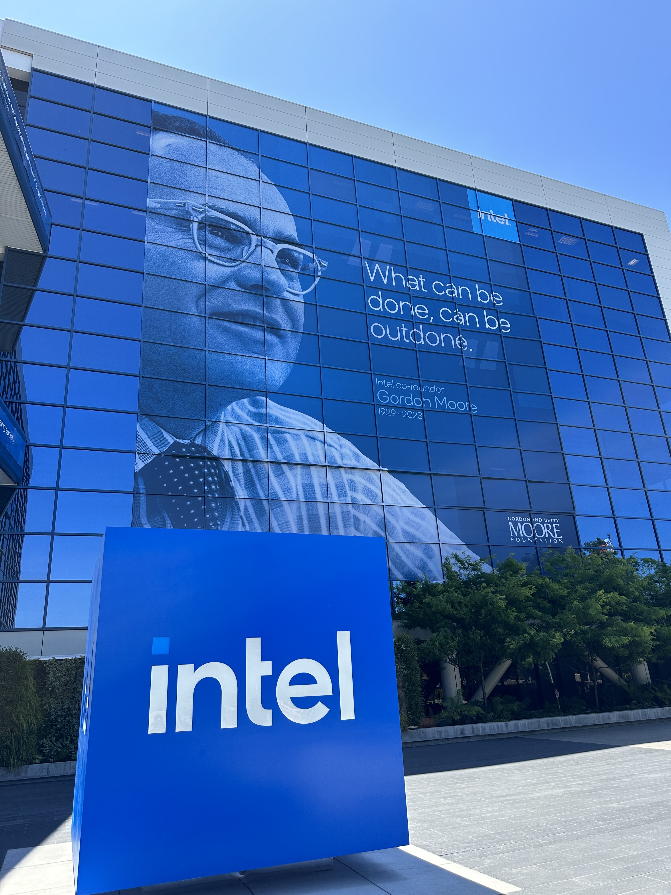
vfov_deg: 71.6
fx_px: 620
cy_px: 448
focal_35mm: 24
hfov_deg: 56.8
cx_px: 336
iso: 80
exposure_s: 1/1412
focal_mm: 6.86
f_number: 1.78
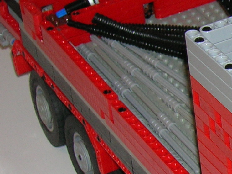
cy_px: 211
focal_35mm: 161
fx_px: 1079
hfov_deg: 11.5
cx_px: 391
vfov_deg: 9.1
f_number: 3.2
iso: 50
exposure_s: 1/60.1
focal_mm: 7.7
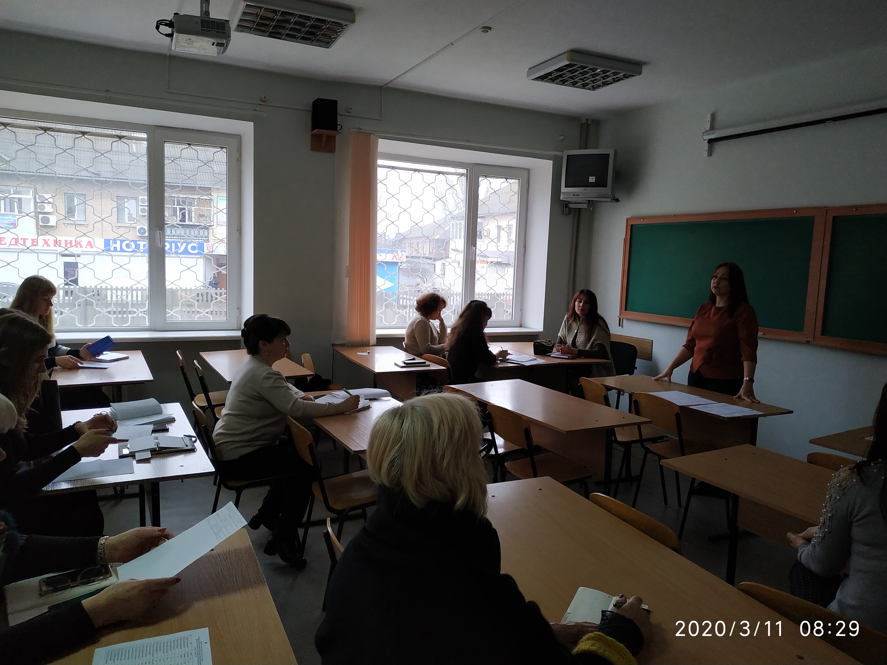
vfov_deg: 56.8
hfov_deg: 71.6
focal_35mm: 24
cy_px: 332
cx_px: 444
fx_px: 615
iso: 320
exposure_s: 1/100
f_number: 1.9
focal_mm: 3.94
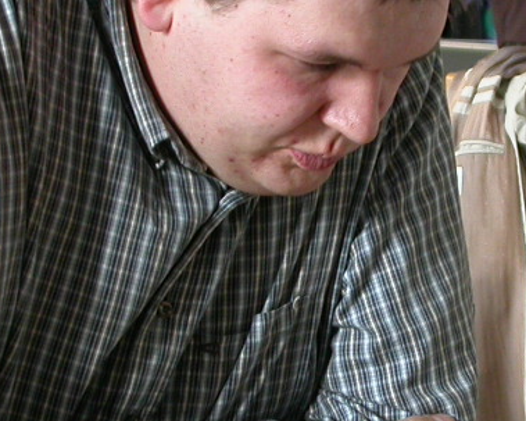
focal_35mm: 165
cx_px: 383
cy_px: 300
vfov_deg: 9.4
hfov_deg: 11.7
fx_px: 2568
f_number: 2.9
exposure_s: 1/26.7
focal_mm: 10.4
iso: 100
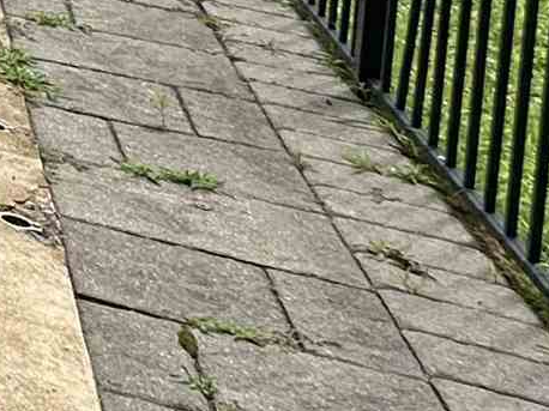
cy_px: -469
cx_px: -1010
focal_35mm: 94
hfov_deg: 12.2
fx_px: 1490
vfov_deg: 13.1
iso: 50
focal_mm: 2.22
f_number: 2.2
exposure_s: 1/1033
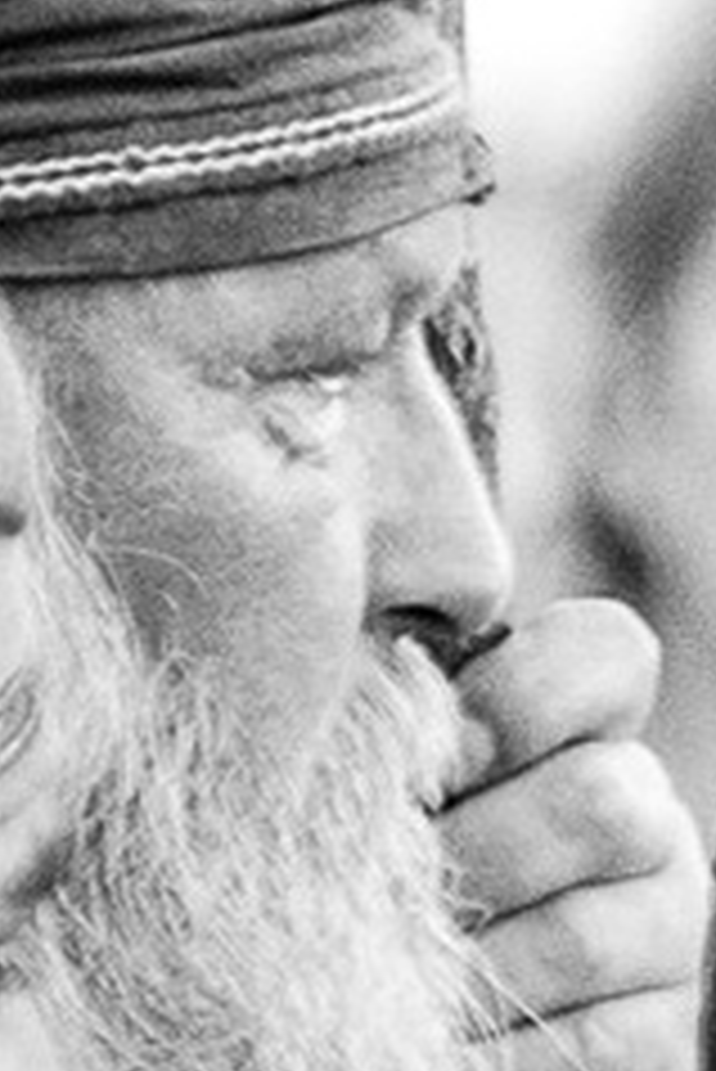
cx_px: 1283
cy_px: -214
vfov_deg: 1.0
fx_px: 62375
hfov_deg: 0.7
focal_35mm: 2094
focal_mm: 195
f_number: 2.8
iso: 500
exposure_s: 1/640
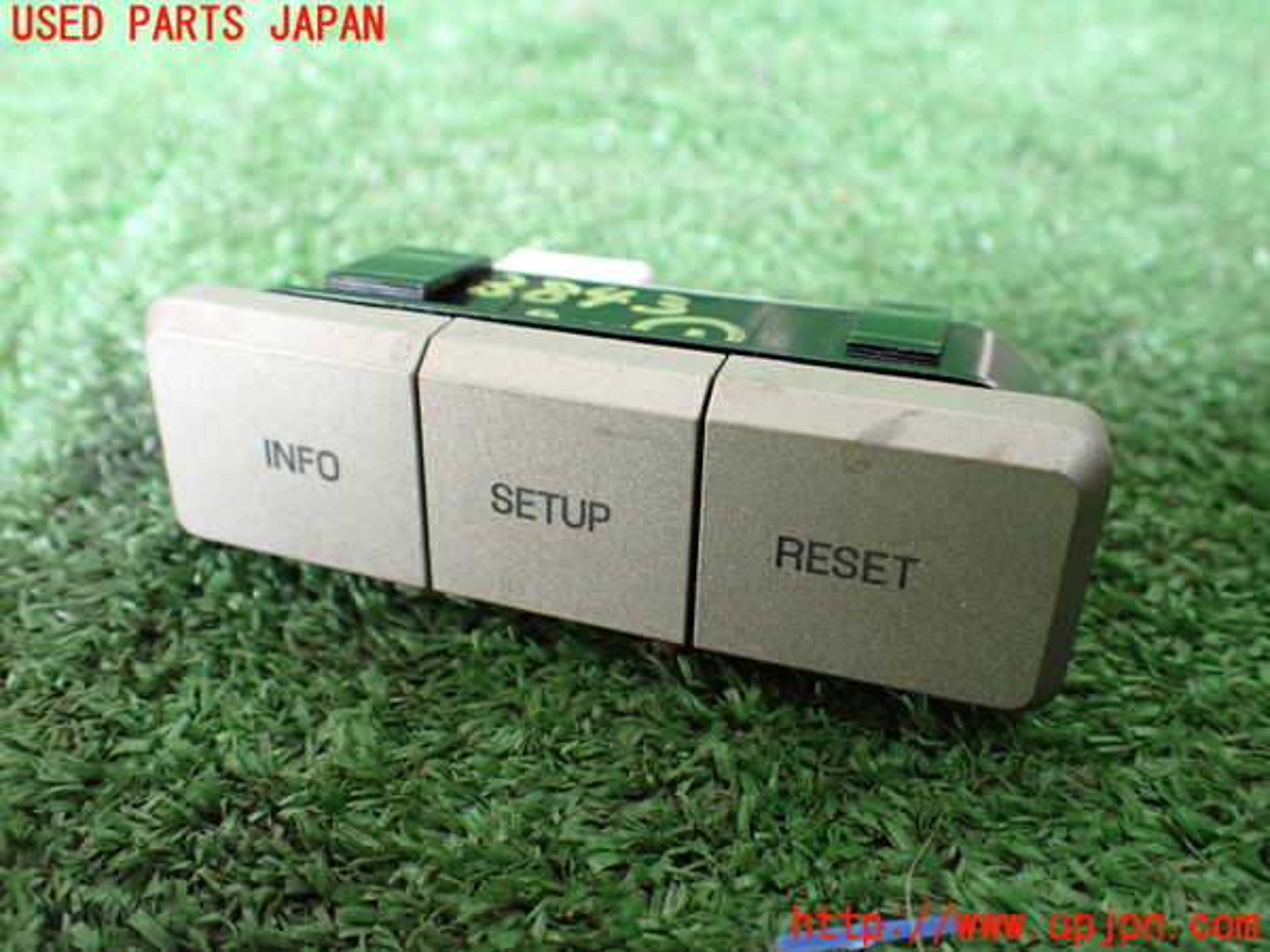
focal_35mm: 30
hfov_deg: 60.0
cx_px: 635
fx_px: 1101
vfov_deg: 46.8
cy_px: 476
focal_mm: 5.4
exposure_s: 1/125
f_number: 2.3
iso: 800
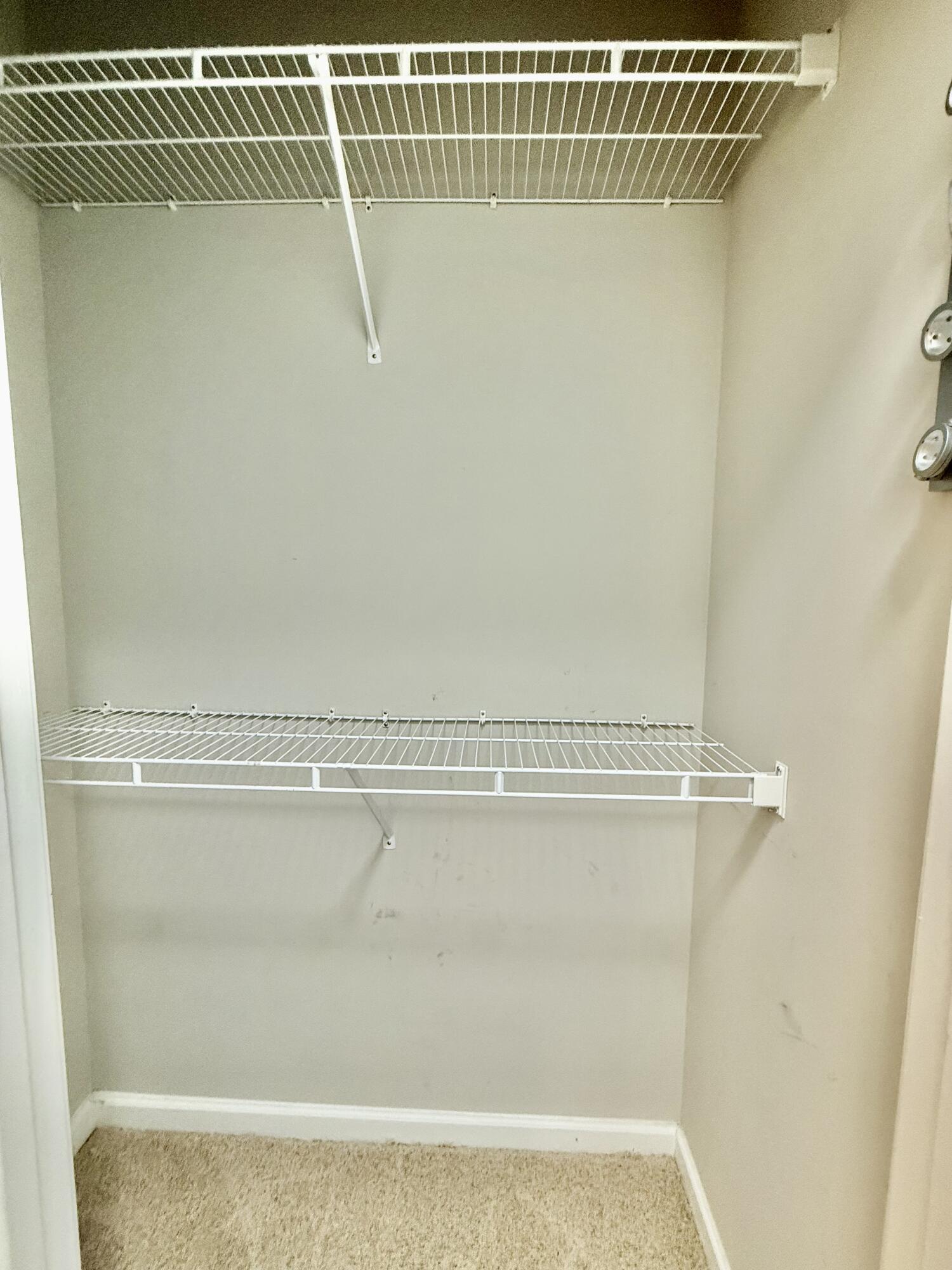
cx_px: 476
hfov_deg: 85.7
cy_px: 635
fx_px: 513
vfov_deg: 102.1
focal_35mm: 14
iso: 320
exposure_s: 1/60
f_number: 2.2
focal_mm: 2.22
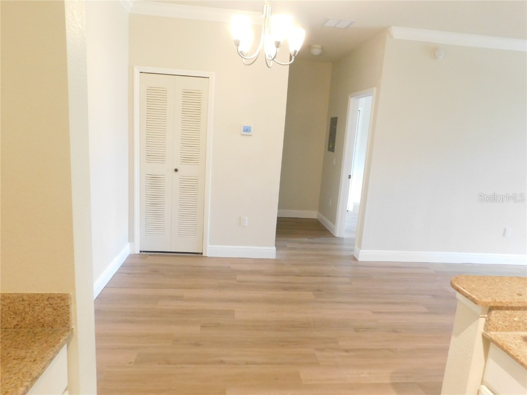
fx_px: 350
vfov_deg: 58.9
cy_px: 198
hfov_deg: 73.9
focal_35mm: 23
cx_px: 264
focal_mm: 4
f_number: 3
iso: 400
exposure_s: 1/15
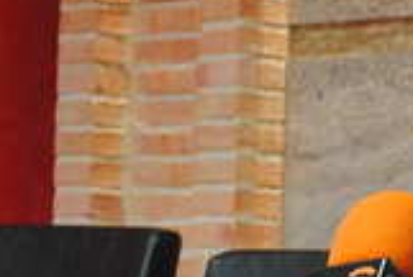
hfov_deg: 8.3
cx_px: 591
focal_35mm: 244
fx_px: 2804
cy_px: 133
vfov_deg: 5.7
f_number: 5.3
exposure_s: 1/30
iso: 800
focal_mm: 40
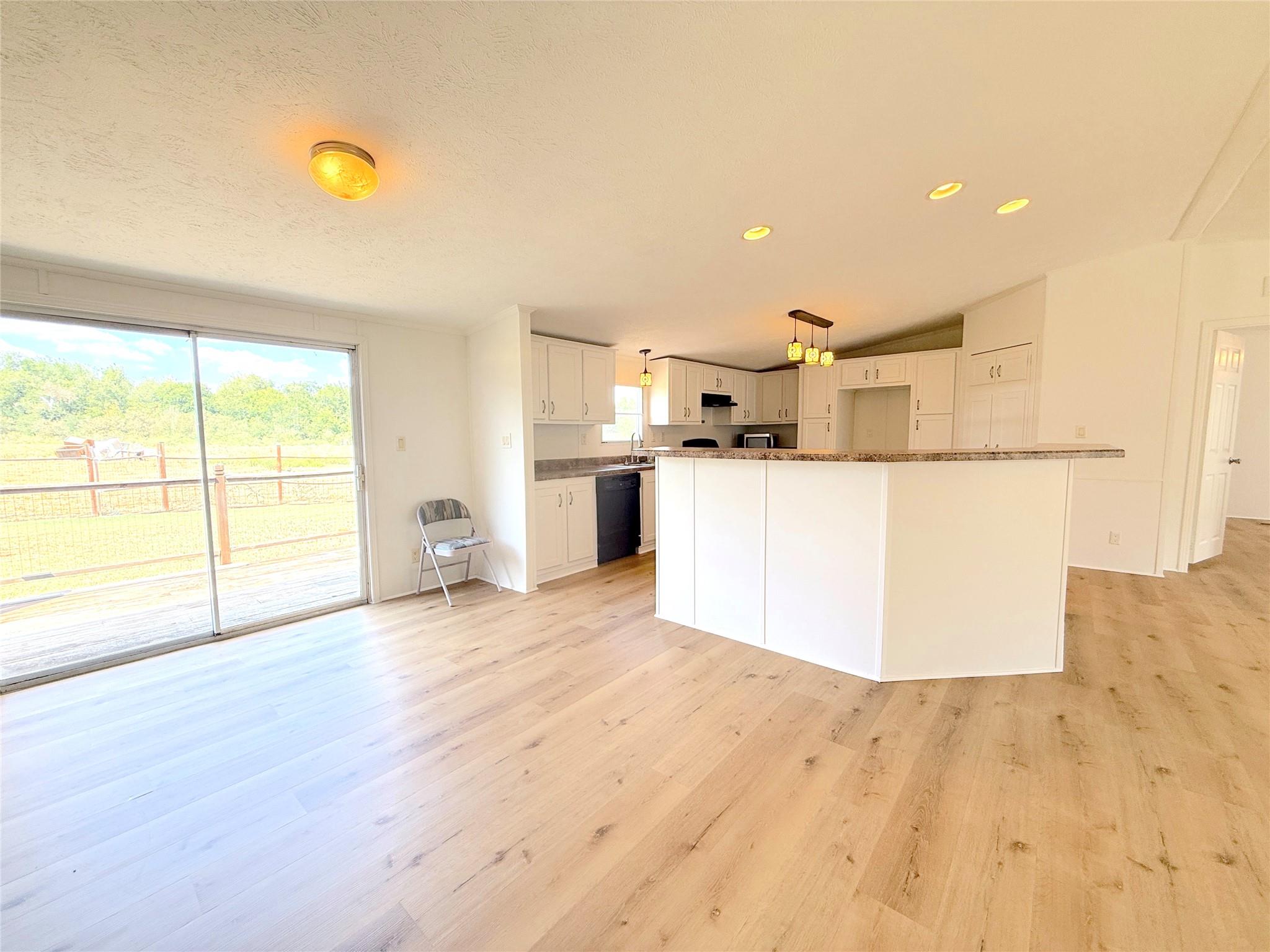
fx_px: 514
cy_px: 476
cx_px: 635
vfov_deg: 85.7
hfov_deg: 102.1
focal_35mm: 14
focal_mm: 2.22
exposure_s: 1/120
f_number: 2.2
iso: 64
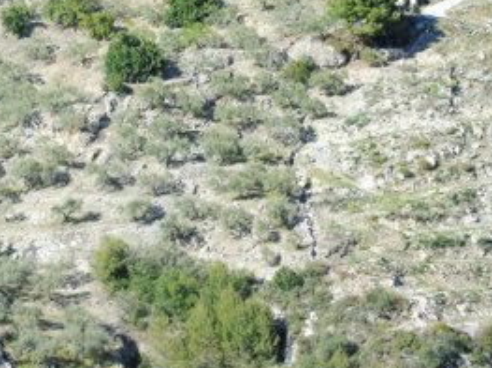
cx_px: 176
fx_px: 2103
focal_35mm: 148
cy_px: 140
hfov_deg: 13.3
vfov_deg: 10.0
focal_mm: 19
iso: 80
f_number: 4.4
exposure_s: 1/400
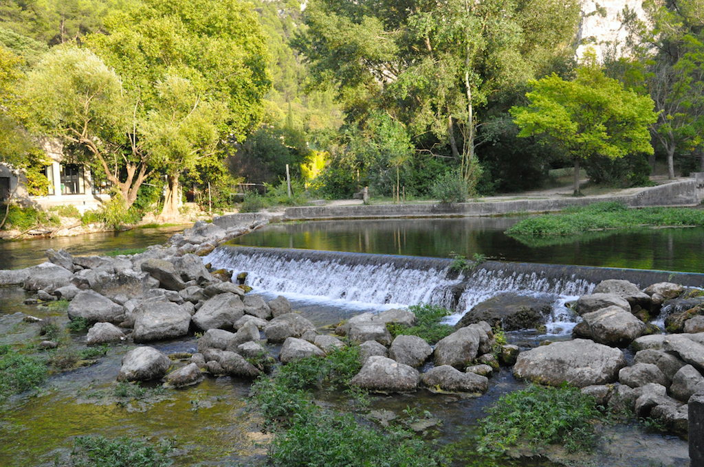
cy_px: 234
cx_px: 352
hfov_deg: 53.2
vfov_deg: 36.8
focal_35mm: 36
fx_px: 703
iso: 3200
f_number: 10
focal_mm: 24
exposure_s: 1/400
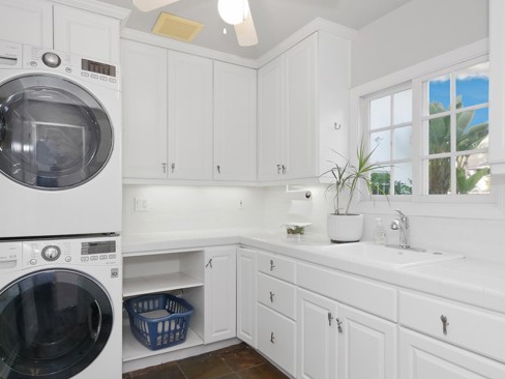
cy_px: 199
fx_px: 306
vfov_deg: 63.4
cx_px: 270
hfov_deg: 78.9
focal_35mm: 21
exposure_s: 1/40
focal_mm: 8
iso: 1600
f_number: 5.6
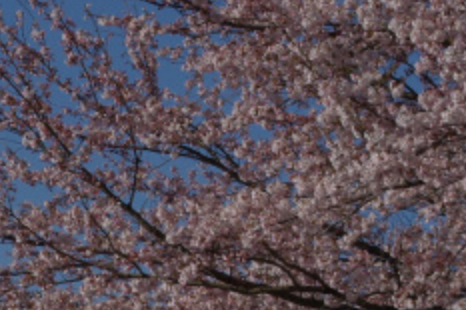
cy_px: 457
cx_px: -114
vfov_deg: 5.5
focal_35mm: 247
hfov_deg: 8.2
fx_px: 3195
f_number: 18
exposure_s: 1/160
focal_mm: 47.5
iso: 100
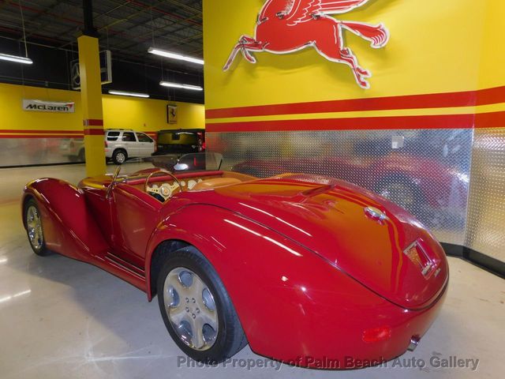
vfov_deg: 58.9
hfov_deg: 73.9
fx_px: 336
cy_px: 190
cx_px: 252
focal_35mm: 23
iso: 200
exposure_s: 1/30
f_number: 3
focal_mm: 4
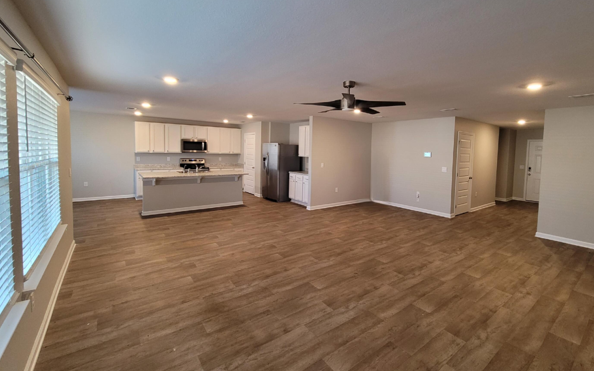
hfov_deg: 101.3
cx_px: 320
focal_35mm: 15
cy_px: 164
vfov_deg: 74.5
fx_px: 243
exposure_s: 1/60.2
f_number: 2.2
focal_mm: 2.2
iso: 400
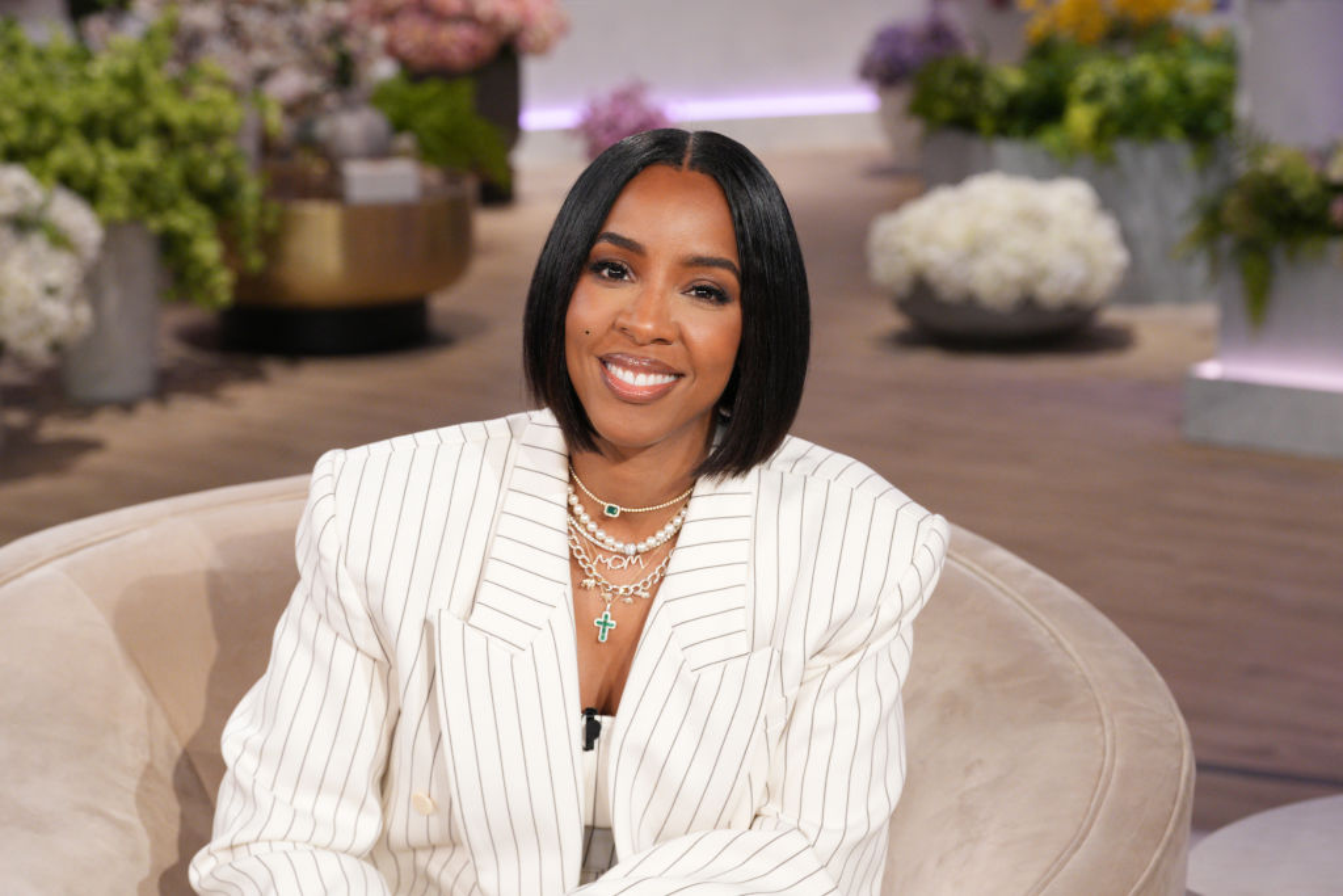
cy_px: 448
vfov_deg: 16.1
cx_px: 672
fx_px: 3171
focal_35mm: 85
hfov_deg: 23.9
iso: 4000
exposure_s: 1/160
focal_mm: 85
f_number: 5.6
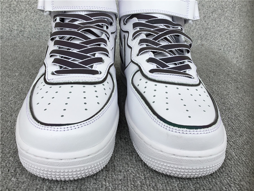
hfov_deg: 58.4
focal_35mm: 31
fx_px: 227
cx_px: 127
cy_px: 96
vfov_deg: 45.4
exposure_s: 1/134
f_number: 2.4
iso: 25
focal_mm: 3.3
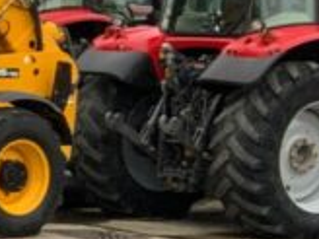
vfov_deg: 8.2
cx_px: -552
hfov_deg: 9.3
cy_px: 115
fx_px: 1668
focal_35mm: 181
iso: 32
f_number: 1.8
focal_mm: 3
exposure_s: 1/122
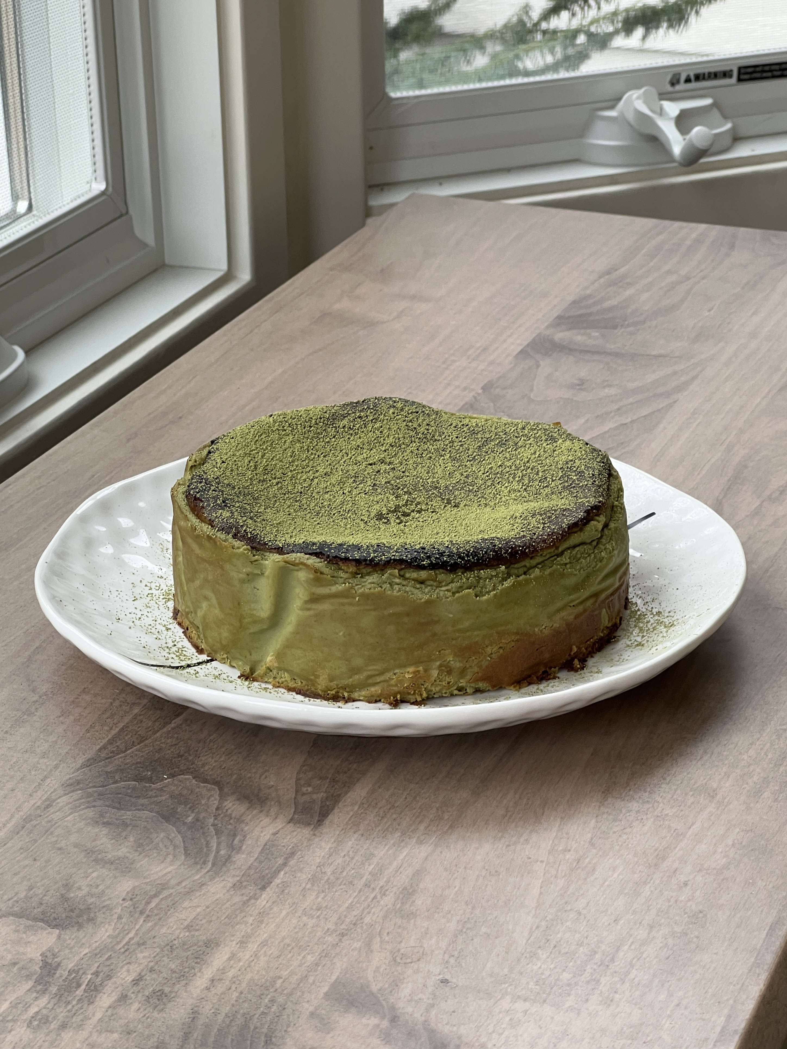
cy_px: 524
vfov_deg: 25.3
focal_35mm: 77
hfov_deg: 19.1
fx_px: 2334
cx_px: 394
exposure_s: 1/99
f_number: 2.8
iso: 125
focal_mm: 9
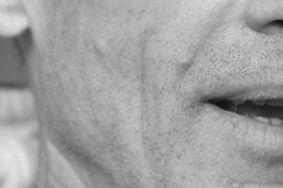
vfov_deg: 8.1
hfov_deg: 12.3
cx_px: 172
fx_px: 1311
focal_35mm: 167
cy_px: -35
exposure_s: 1/100
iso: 400
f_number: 2.8
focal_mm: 30
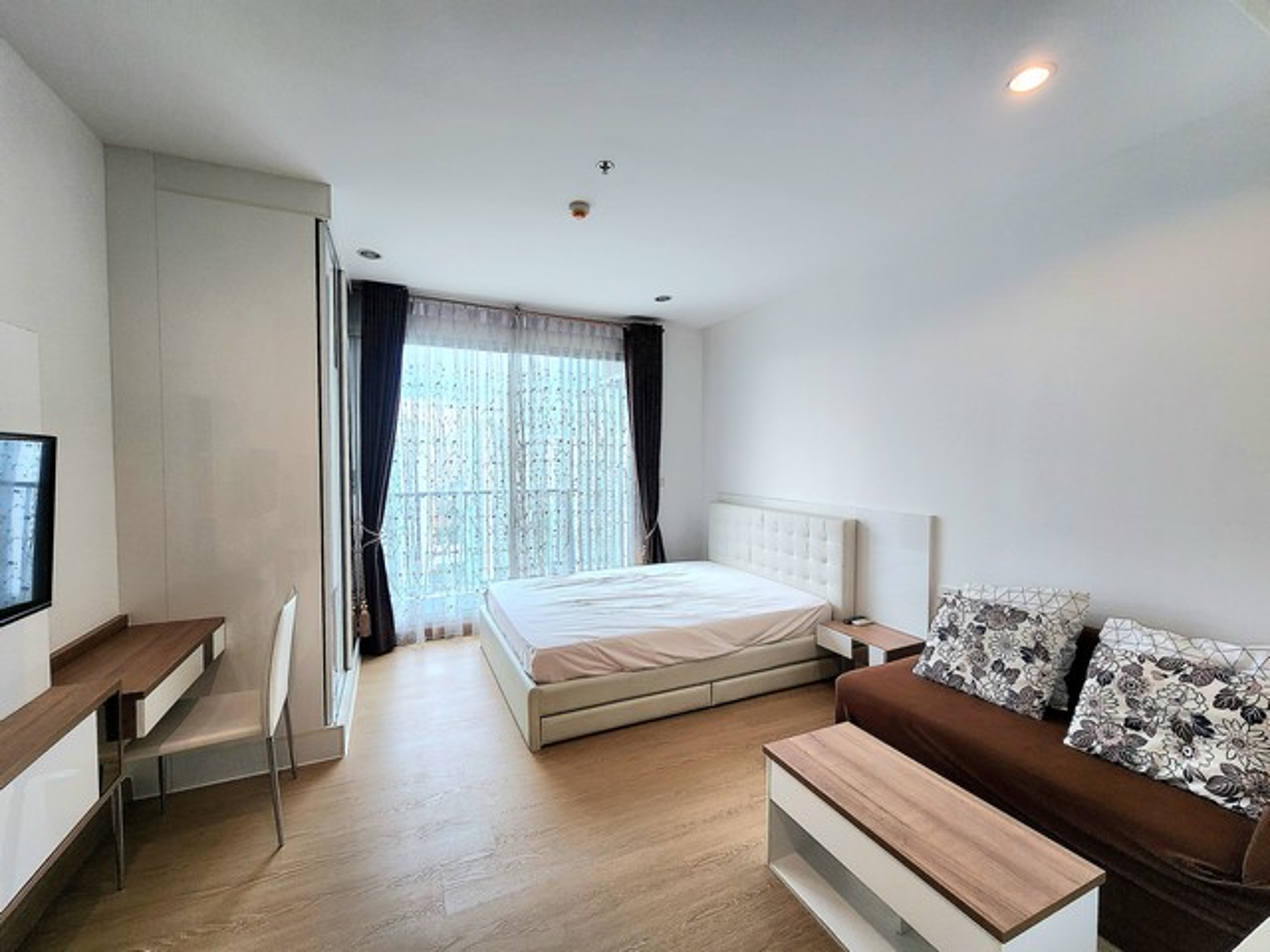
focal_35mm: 13
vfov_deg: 89.9
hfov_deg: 106.2
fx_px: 477
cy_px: 476
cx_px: 635
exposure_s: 1/50
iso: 64
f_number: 2.2
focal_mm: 2.2
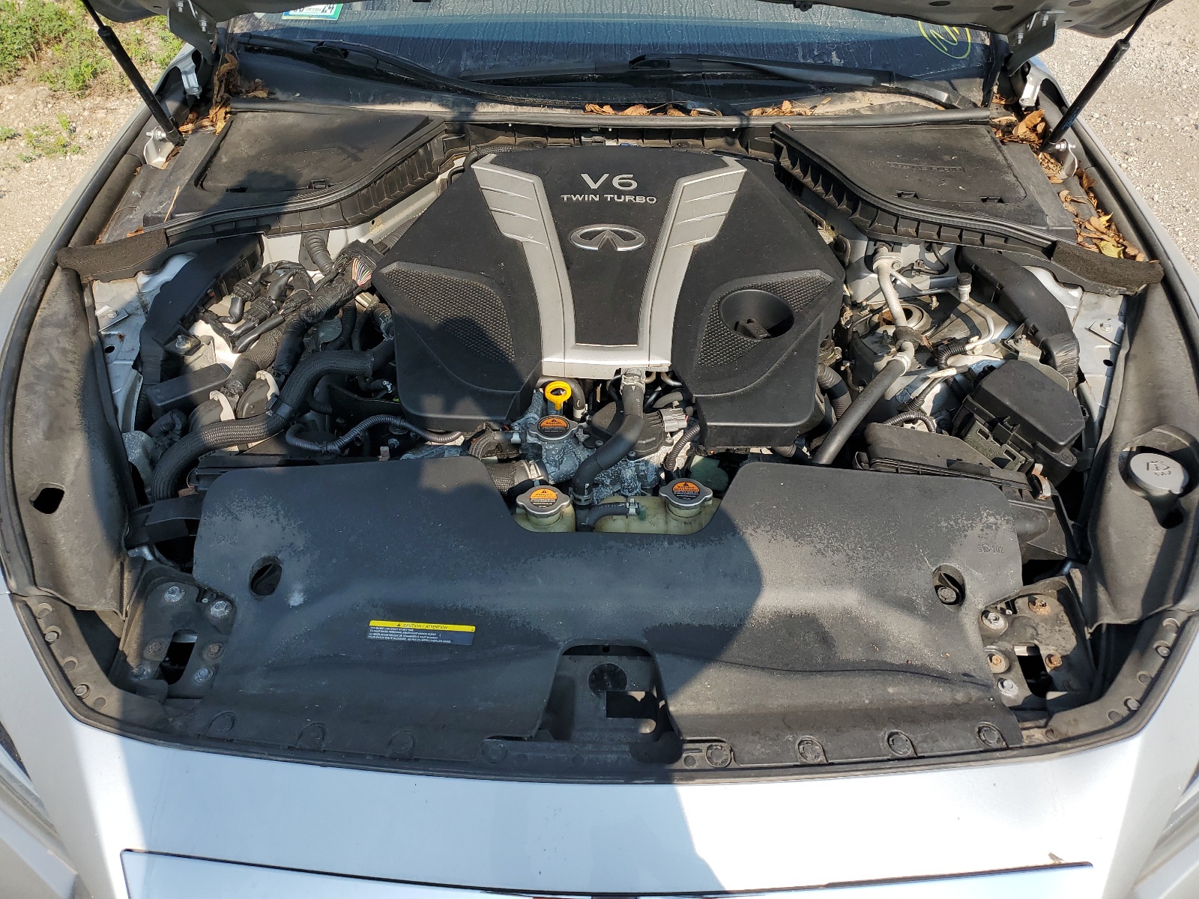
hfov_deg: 67.3
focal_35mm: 26
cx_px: 600
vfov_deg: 53.1
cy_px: 450
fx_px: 901
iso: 50
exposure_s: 1/2000
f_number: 1.5
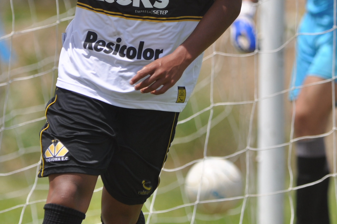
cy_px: -26
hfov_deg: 2.0
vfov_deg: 1.4
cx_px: 184
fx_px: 9444
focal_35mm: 1010
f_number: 5.6
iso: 200
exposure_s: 1/2500
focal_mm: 300
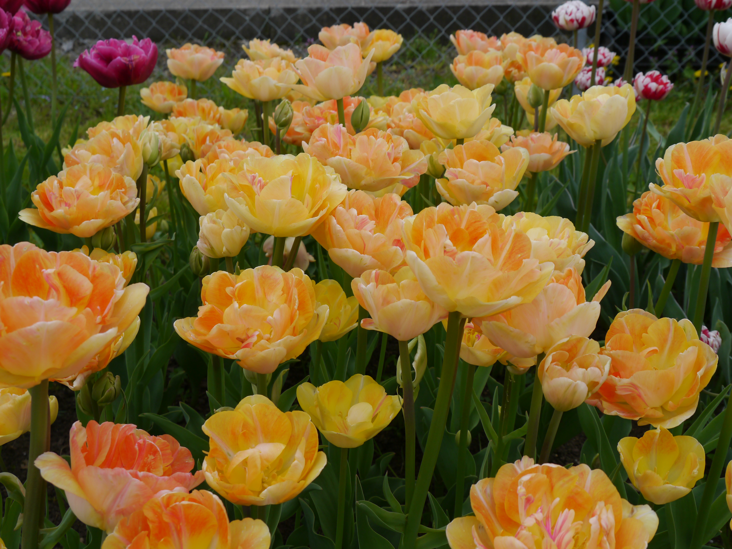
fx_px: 889
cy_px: 274
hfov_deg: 44.8
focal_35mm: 42
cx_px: 366
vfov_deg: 34.4
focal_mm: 21
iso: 160
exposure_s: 1/320
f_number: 8
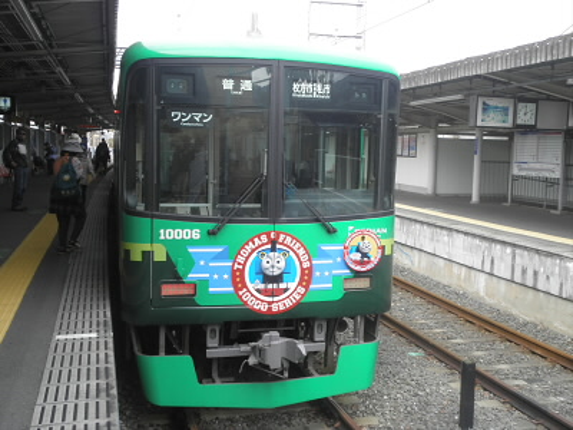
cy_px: 215
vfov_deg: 37.7
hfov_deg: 49.0
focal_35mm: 38
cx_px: 286
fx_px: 629
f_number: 3.9
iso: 64
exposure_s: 1/125
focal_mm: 6.9
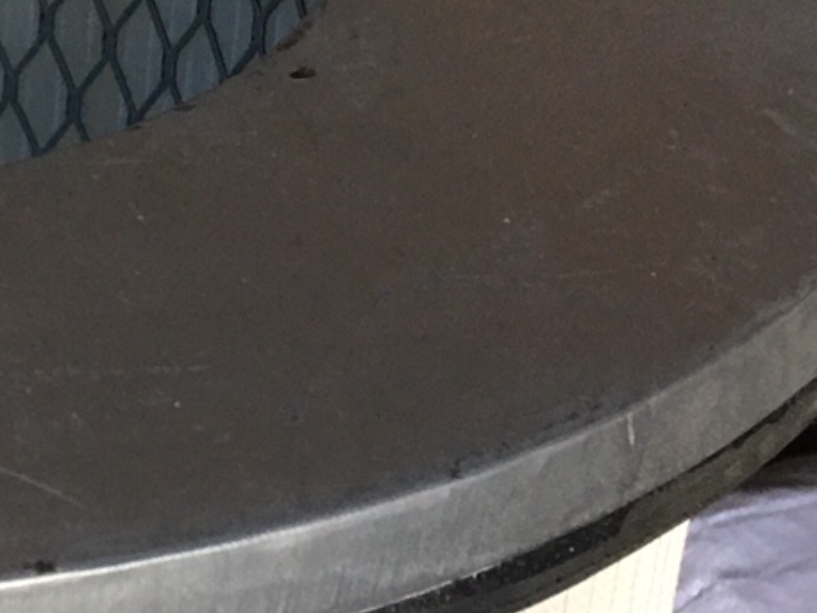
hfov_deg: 14.6
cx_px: -316
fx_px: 3022
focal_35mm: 128
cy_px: 284
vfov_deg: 11.6
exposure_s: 1/17
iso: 64
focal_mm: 4.15
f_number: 2.2
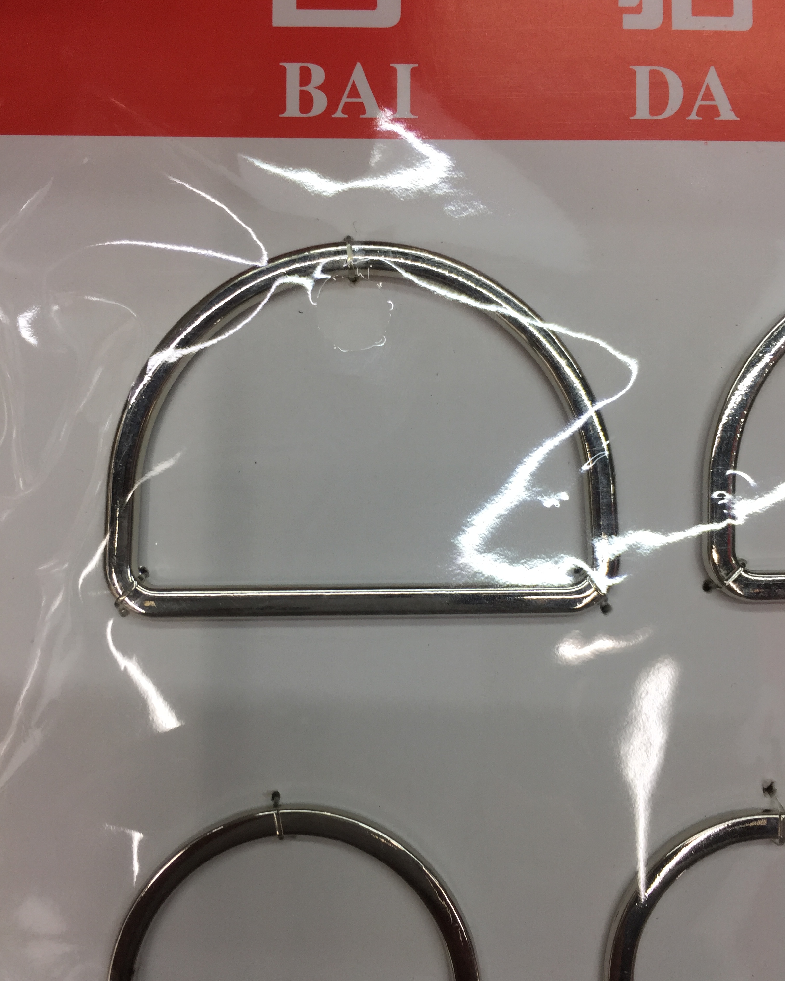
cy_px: 508
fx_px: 900
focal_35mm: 31
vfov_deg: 57.2
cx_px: 399
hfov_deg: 47.1
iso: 40
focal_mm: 4.15
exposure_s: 1/50
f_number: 2.2
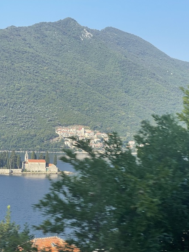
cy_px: 127
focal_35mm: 86
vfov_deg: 22.8
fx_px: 626
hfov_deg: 17.2
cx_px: 84
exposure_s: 1/340
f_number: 2.2
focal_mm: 7.5
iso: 20
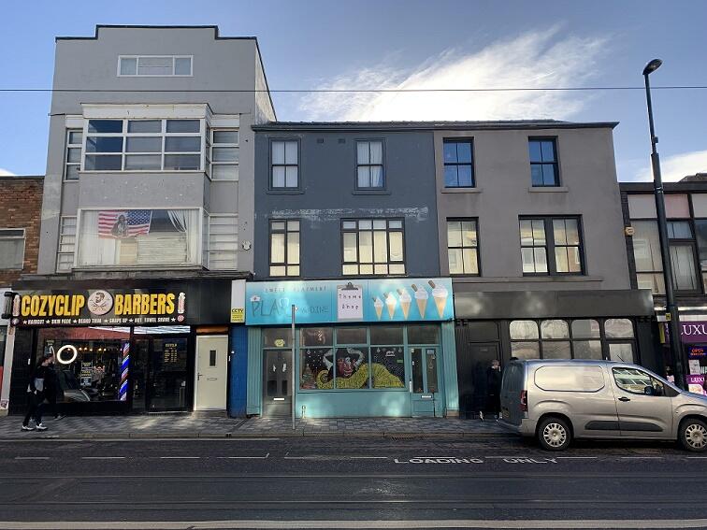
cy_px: 265
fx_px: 531
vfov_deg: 53.1
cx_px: 354
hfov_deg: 67.3
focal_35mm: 26
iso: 25
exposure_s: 1/991
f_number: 1.8
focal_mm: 4.25
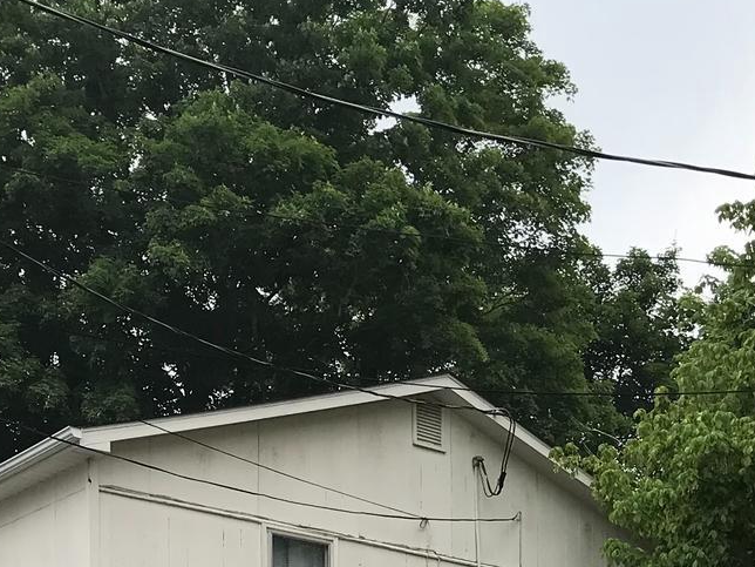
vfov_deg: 15.3
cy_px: 868
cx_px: 321
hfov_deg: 22.0
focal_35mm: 89
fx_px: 1941
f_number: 1.8
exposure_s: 1/1277
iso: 20
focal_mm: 3.99
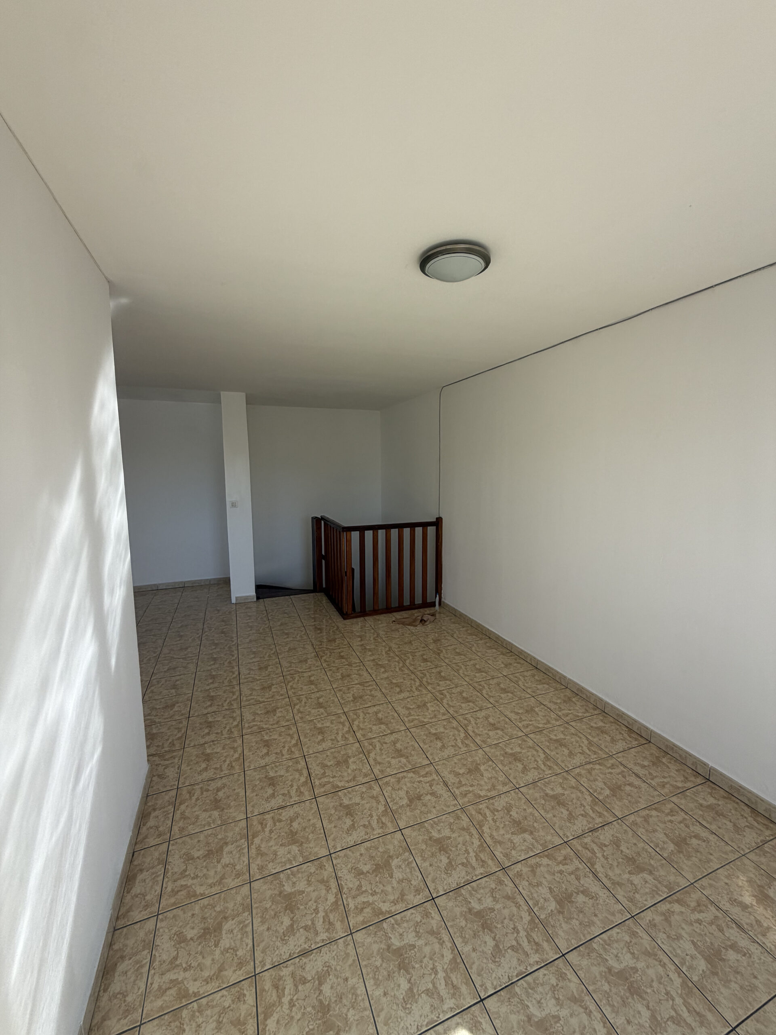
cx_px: 388
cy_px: 518
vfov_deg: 102.1
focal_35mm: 14
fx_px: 418
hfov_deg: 85.7
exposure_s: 1/154
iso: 40
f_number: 2.2
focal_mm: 2.22
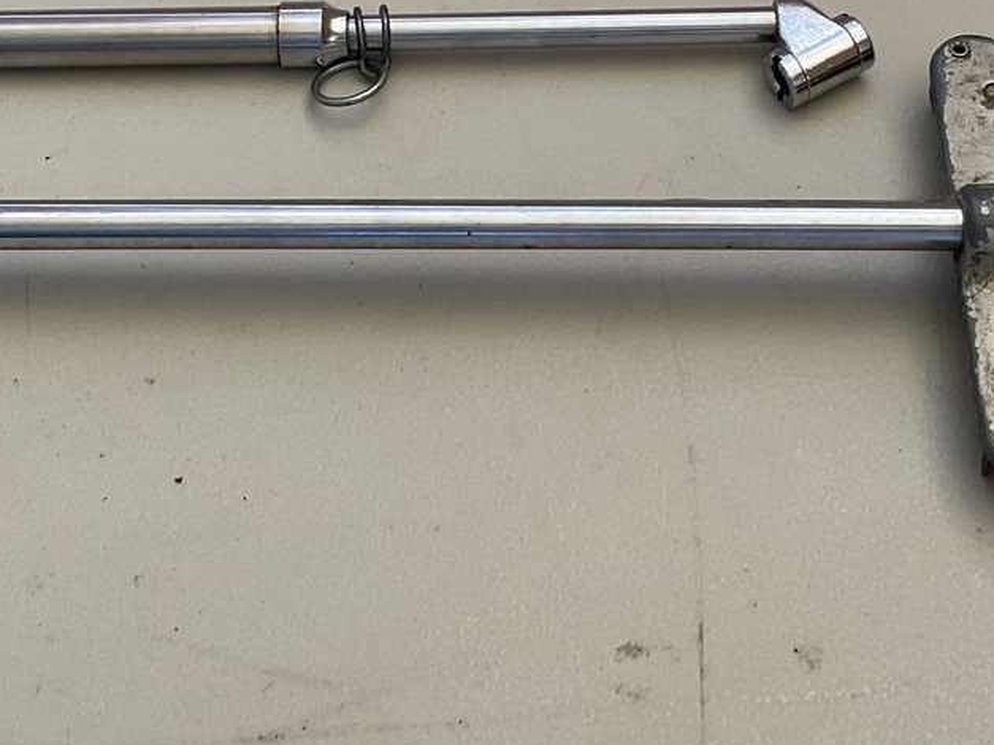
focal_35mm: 70
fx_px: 2010
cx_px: 538
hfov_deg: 27.8
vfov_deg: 20.6
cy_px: 67
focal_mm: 3
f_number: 1.8
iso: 40
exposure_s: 1/60
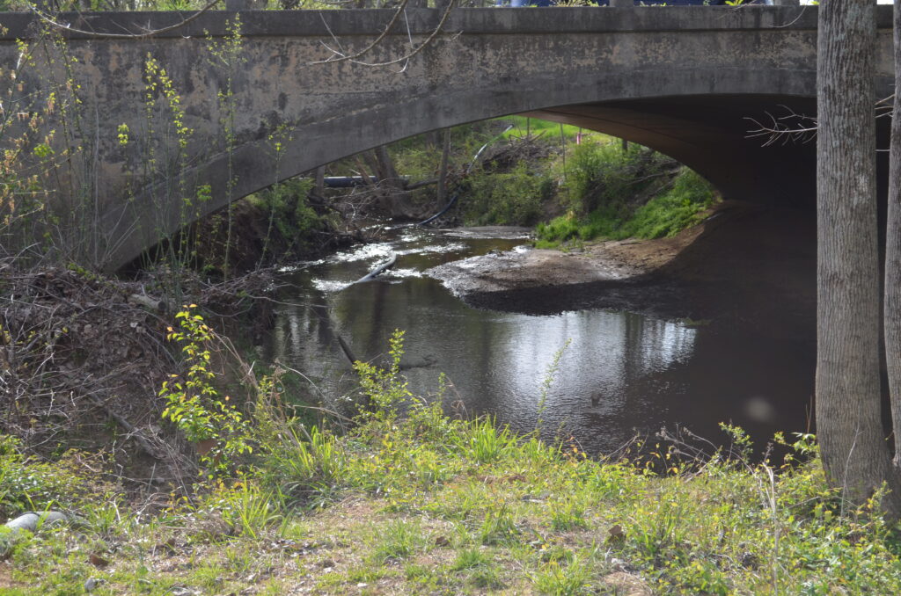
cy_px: 298
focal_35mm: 57
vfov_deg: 23.7
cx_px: 450
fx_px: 1423
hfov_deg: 35.1
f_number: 7.1
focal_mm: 38
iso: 200
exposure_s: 1/200
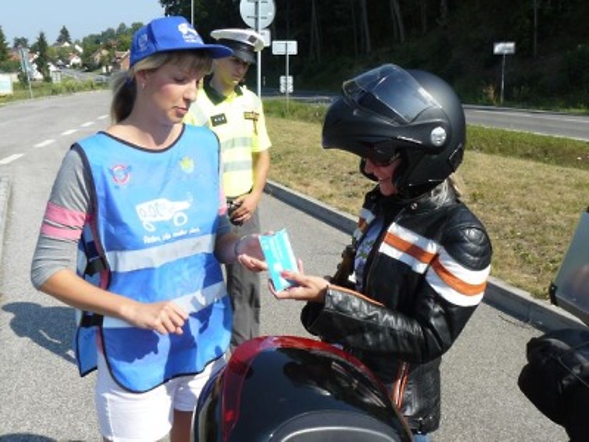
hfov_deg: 51.4
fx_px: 613
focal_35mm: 36
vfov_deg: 39.7
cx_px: 294
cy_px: 221
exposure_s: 1/320
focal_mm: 6
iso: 100
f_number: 5.6
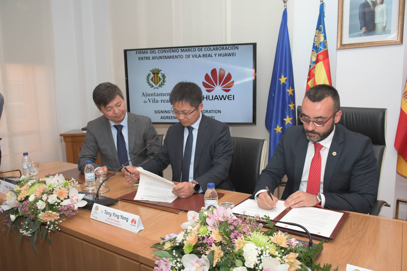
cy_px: 136
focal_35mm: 27
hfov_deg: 67.4
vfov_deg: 47.9
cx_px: 204
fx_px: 305
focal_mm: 18
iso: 640
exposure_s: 1/125
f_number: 6.3
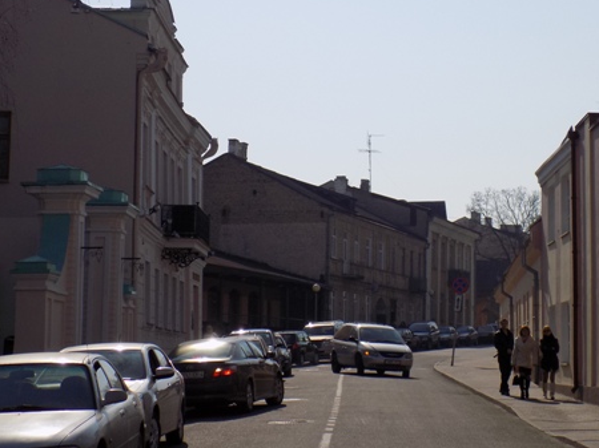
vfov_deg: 17.5
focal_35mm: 84
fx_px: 1453
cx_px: 414
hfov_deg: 23.2
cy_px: 150
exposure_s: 1/500
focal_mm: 10.5
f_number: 4
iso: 80
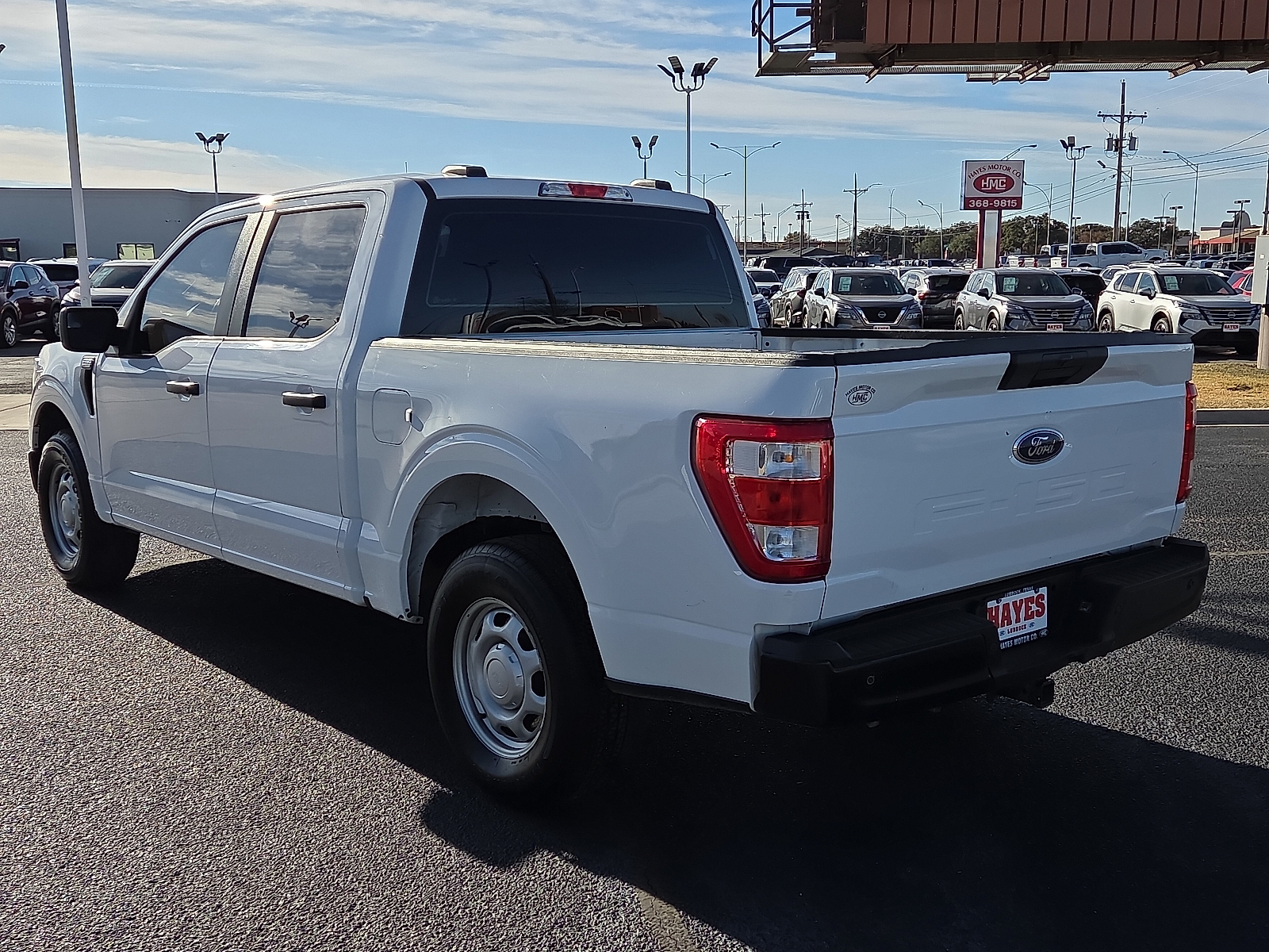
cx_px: 634
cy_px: 476
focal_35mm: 35
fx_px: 1283
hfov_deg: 52.6
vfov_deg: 40.7
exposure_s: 1/2000
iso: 25
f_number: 1.8
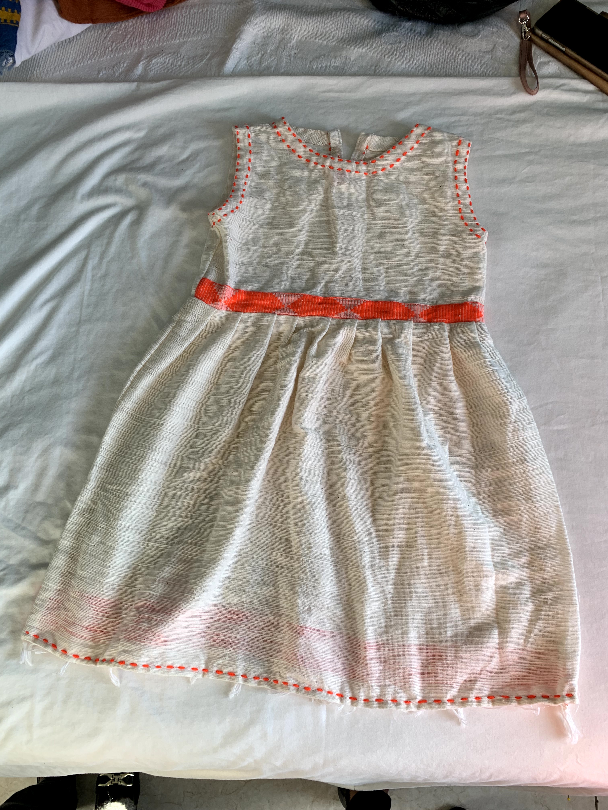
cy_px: 405
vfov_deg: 67.3
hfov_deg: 53.1
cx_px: 304
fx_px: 609
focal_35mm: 26
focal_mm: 4.25
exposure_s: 1/122
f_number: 1.8
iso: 32
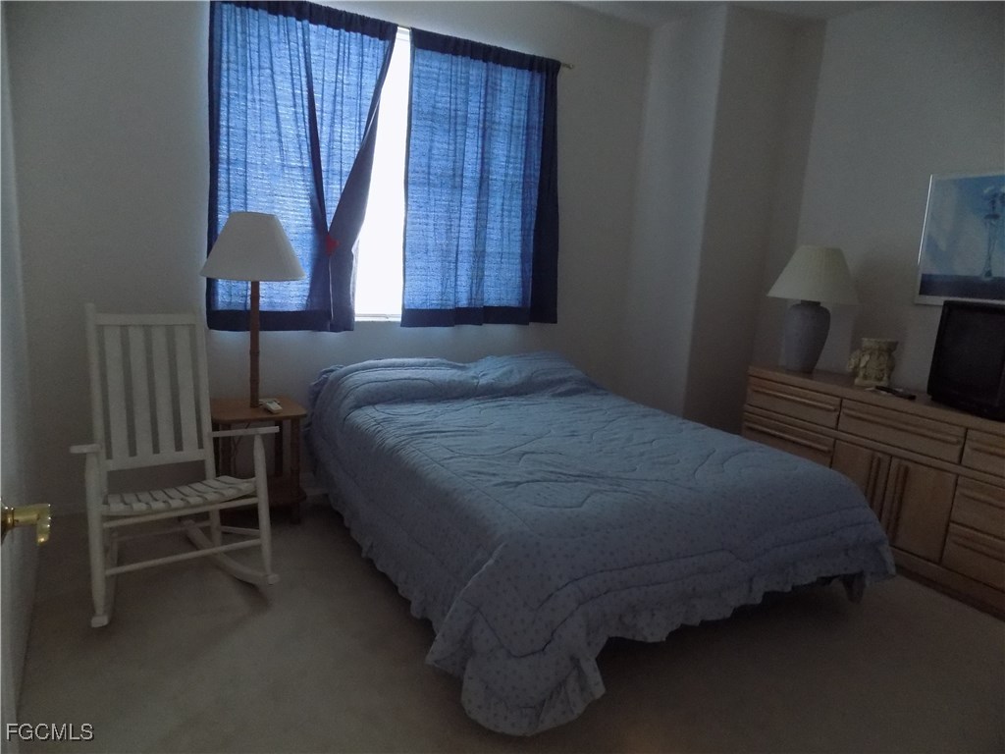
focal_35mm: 23
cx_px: 502
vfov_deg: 58.9
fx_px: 668
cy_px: 377
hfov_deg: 73.9
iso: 400
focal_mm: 4
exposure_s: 1/10
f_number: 3.1
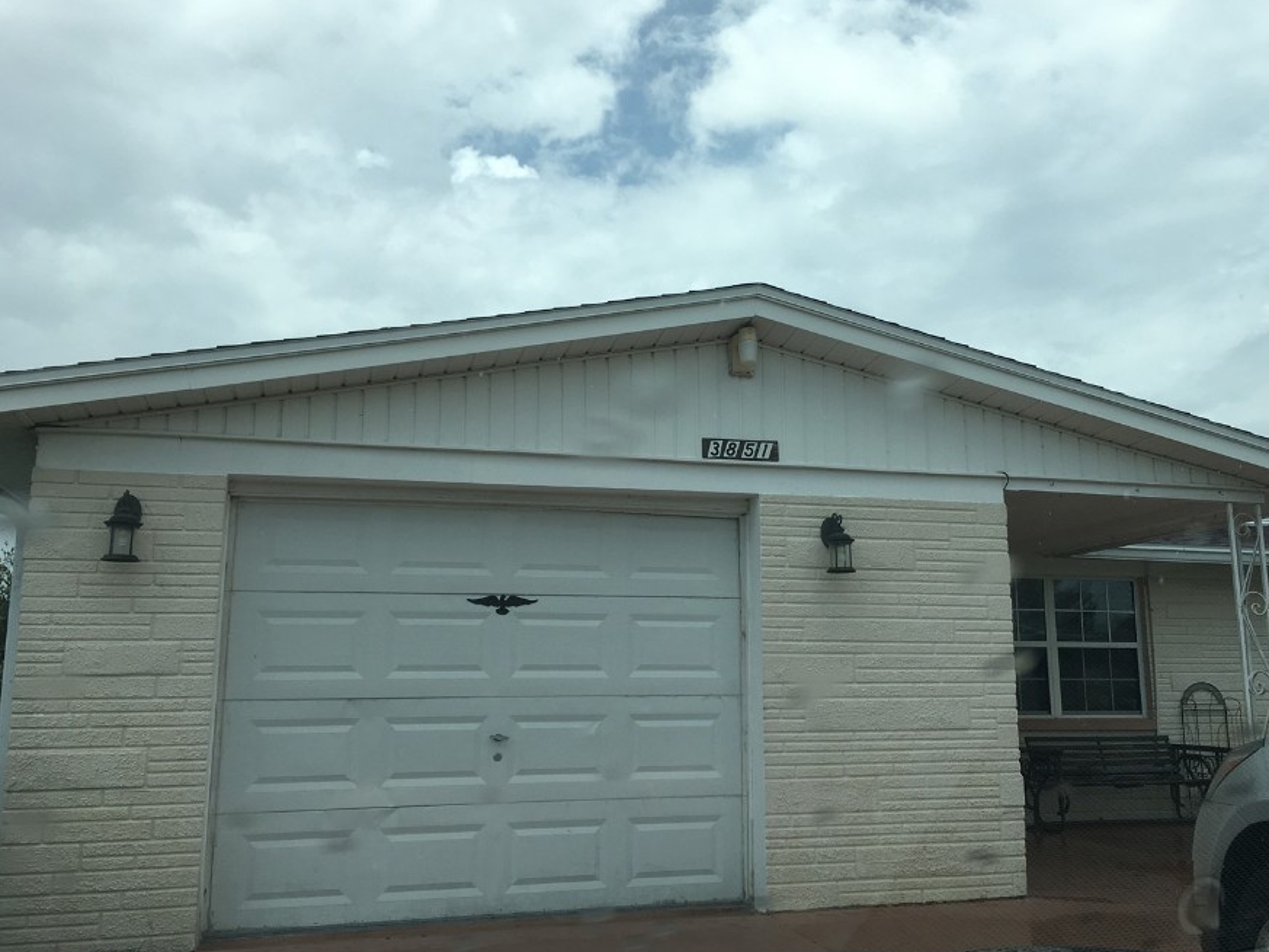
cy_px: 455
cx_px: 733
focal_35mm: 34
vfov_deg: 41.8
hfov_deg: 53.7
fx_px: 1247
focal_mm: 4.15
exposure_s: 1/2079
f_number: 2.2
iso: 25
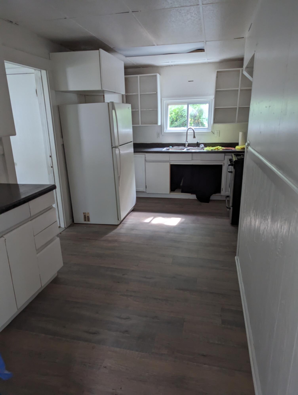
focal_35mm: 24
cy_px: 198
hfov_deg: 56.9
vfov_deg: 71.5
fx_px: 275
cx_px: 149
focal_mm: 6.81
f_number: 1.85
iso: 712
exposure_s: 1/160
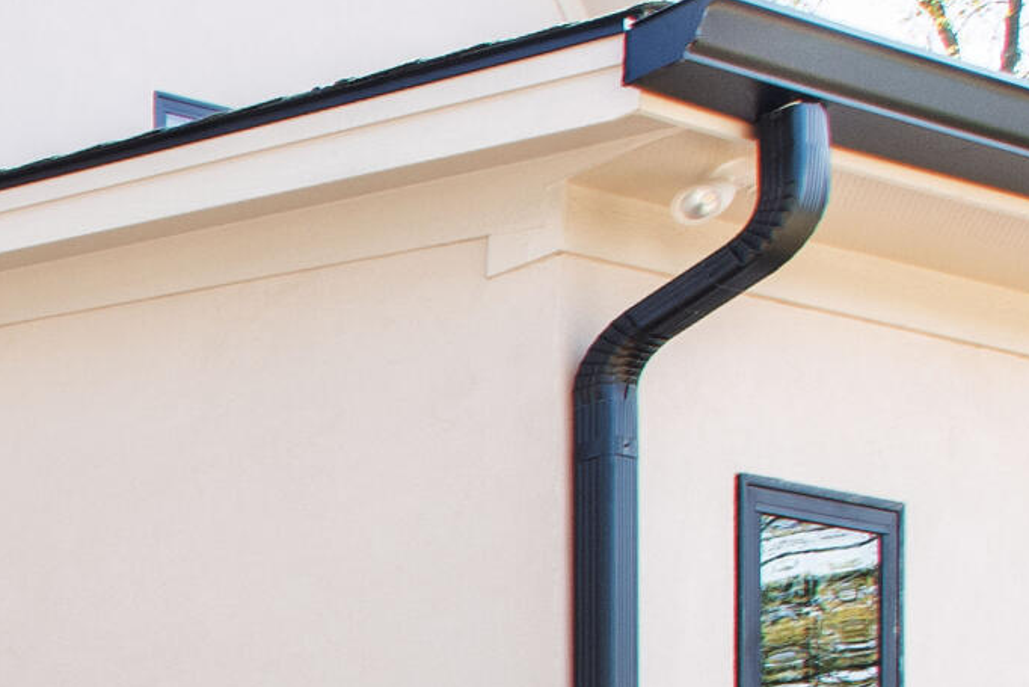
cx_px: -1011
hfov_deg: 19.1
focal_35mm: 66
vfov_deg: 16.9
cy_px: 1250
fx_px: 1887
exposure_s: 1/60
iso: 200
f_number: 8
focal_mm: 10
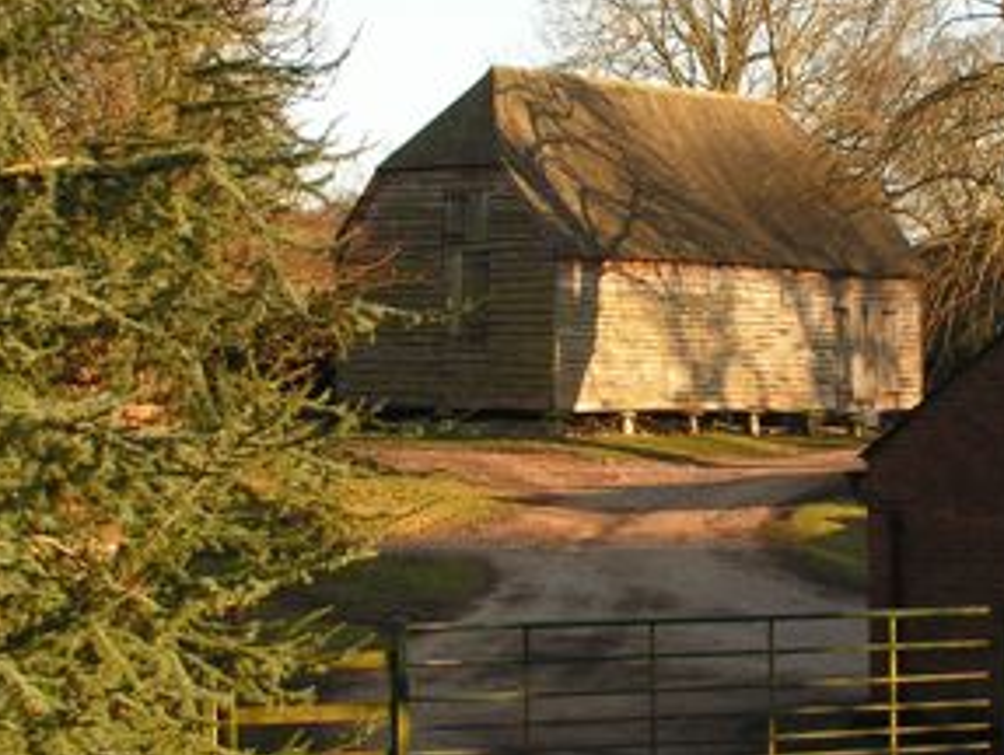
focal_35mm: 113
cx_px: 780
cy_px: 320
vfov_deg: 13.1
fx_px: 3282
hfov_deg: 17.3
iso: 50
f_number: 5.6
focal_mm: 9.9
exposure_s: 1/60
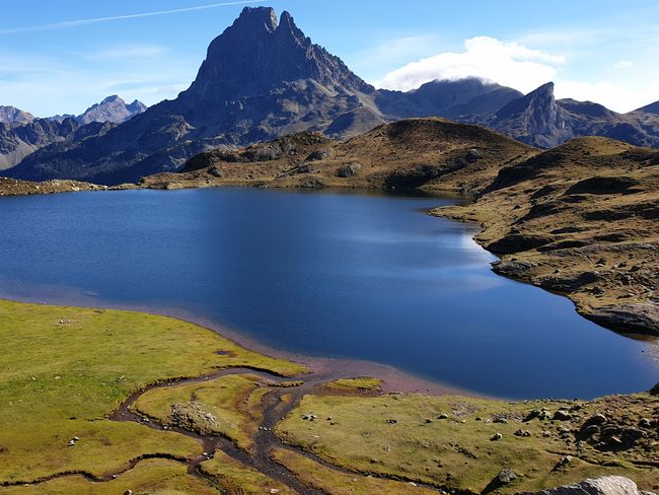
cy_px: 221
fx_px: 609
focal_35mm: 32
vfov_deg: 44.1
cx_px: 280
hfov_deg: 56.6
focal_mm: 4.3
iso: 50
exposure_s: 1/1111
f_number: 2.4
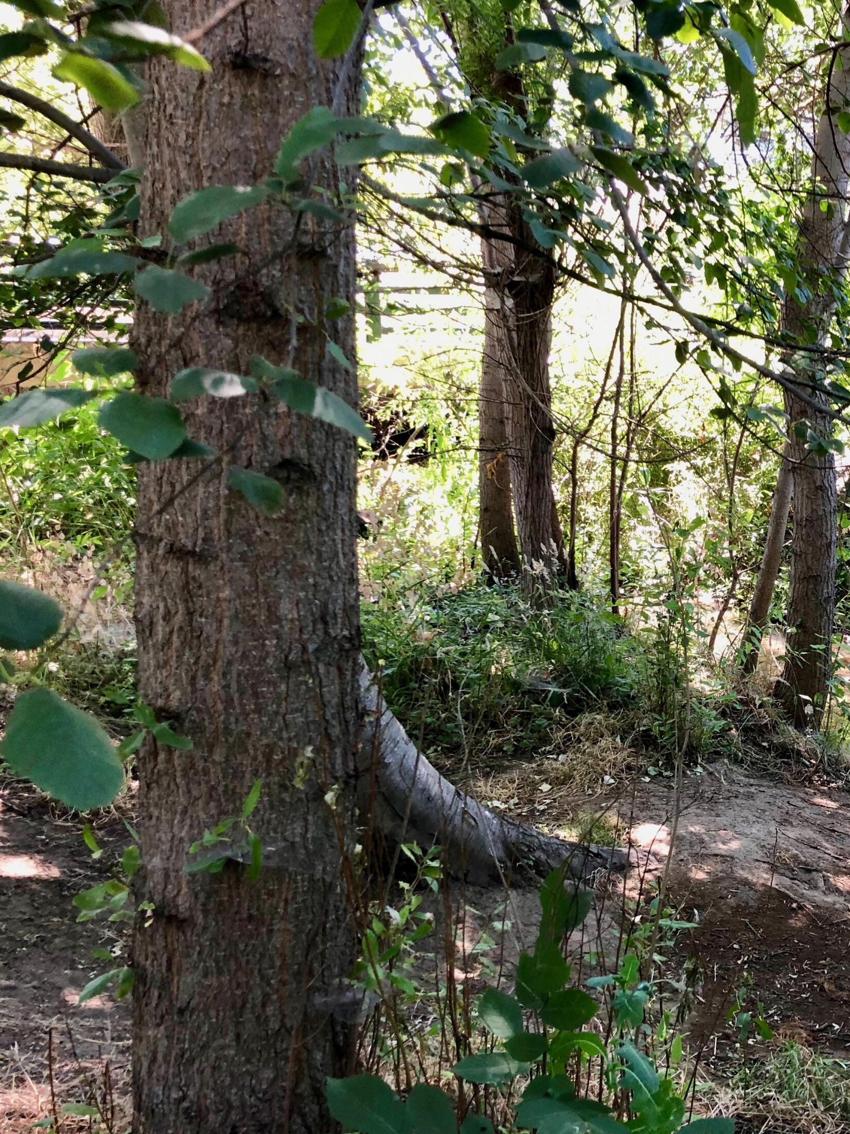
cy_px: 565
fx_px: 1244
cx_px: 745
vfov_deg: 49.0
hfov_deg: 35.7
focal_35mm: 38
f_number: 1.8
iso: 32
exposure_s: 1/30
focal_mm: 4
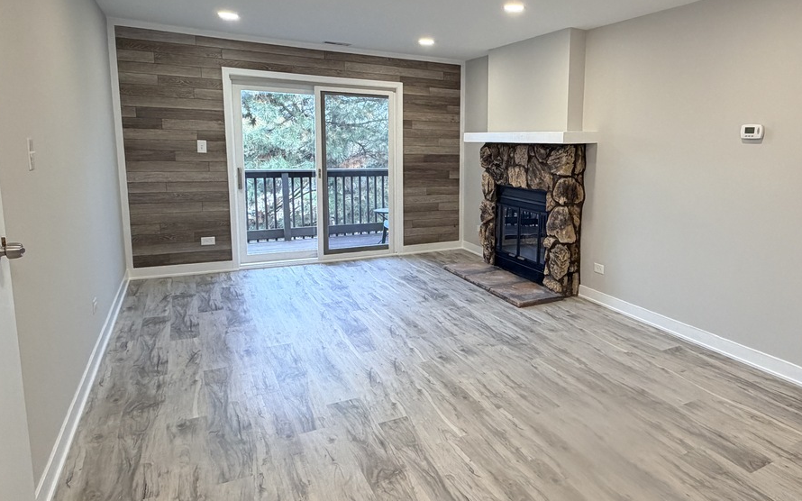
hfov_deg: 73.4
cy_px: 216
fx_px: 525
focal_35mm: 24
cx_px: 507
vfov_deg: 50.9
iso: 200
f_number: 2.2
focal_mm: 2.22
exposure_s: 1/120
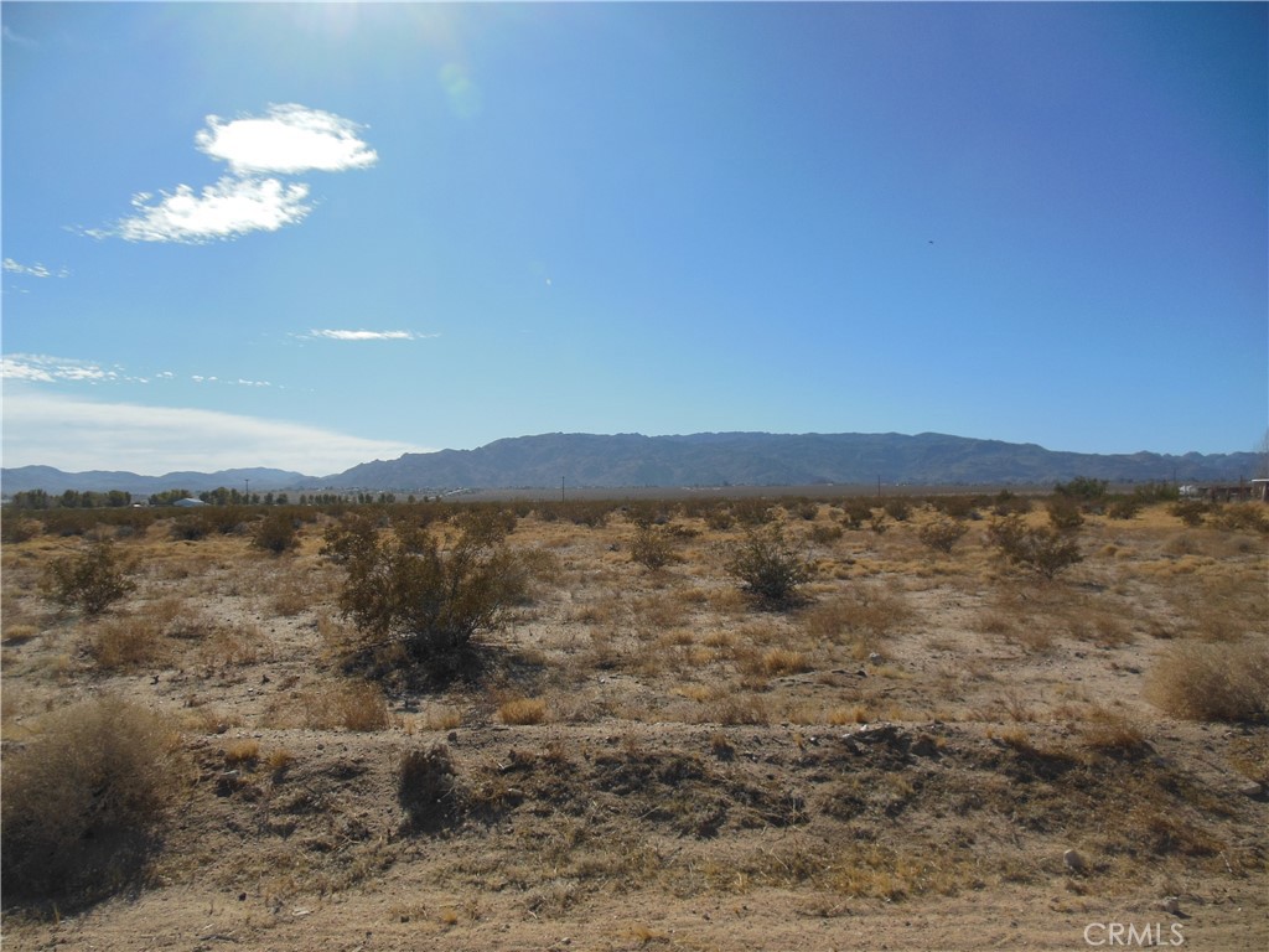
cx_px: 634
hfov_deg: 69.4
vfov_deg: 54.9
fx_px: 916
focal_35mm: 25
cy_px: 476
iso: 125
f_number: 6.4
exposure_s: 1/1000
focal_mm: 4.5
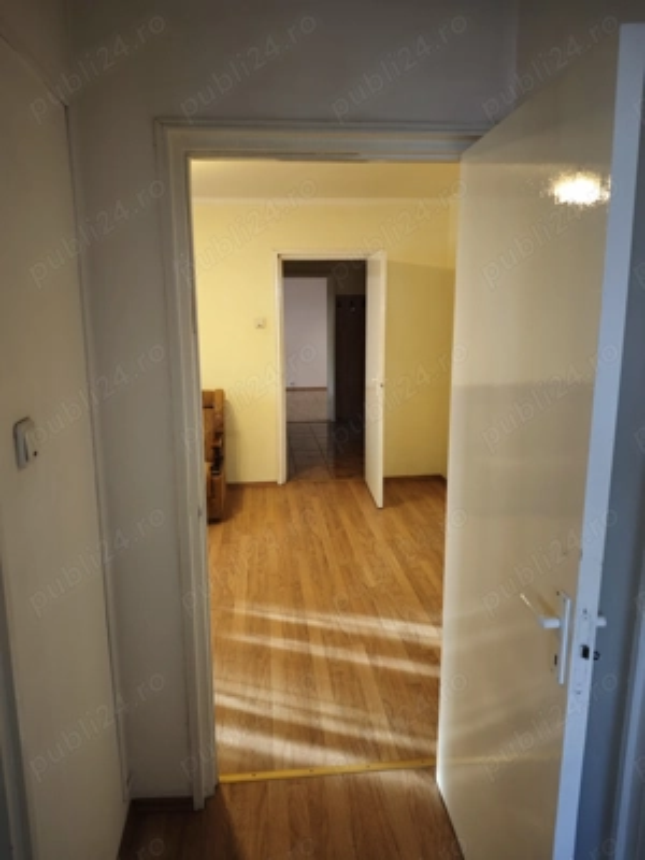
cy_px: 430
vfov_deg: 73.9
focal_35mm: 23
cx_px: 322
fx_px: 571
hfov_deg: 58.9
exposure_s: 1/50
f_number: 1.6
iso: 320
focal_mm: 6.55
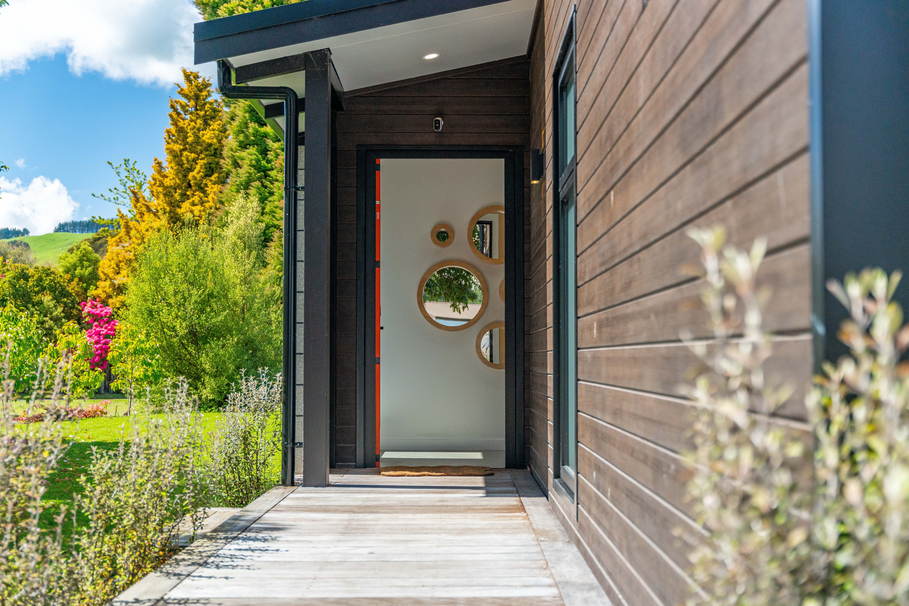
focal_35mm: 40
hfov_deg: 48.5
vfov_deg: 33.4
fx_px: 1010
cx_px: 454
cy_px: 303
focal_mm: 40
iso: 640
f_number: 2.8
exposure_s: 1/4000
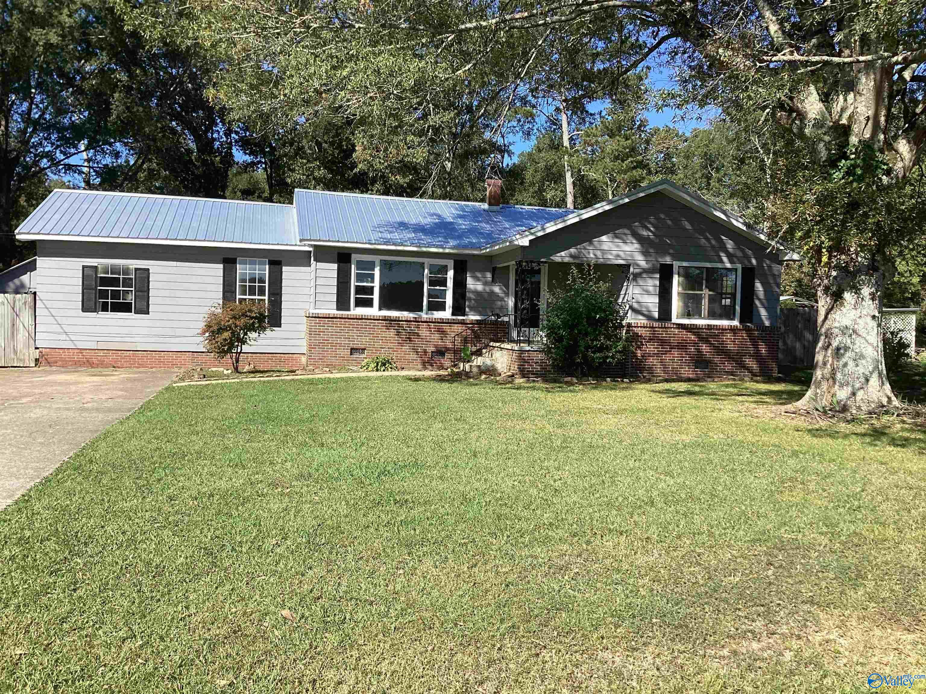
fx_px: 829
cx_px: 463
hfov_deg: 58.4
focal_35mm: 31
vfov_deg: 45.4
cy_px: 347
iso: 25
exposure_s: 1/876
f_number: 2.4
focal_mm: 3.3
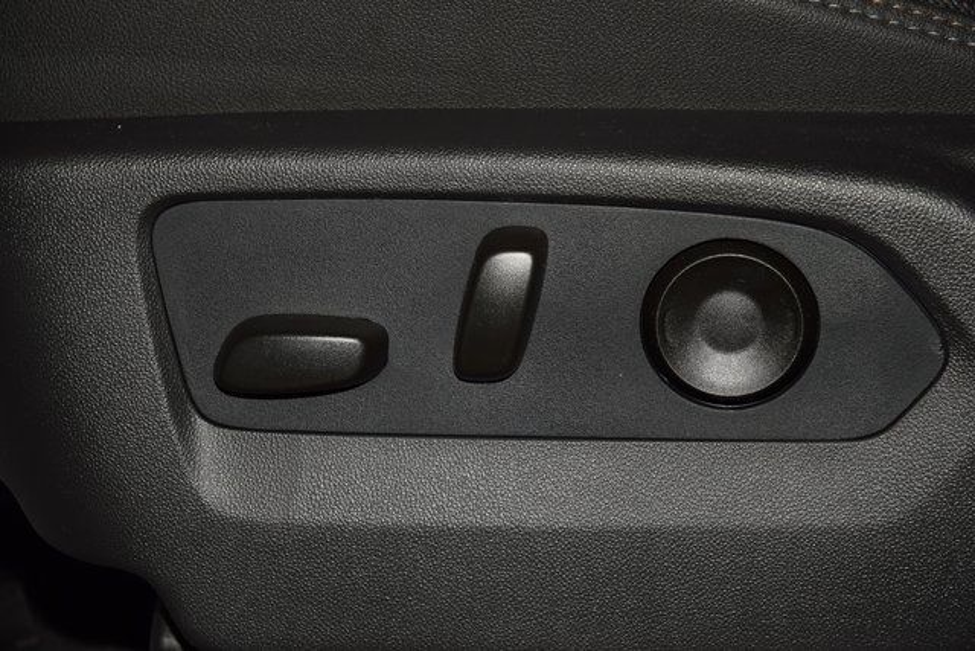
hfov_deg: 19.5
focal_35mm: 105
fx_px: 2844
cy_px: 326
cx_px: 488
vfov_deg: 13.0
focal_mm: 70
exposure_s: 1/125
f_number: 8
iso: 100
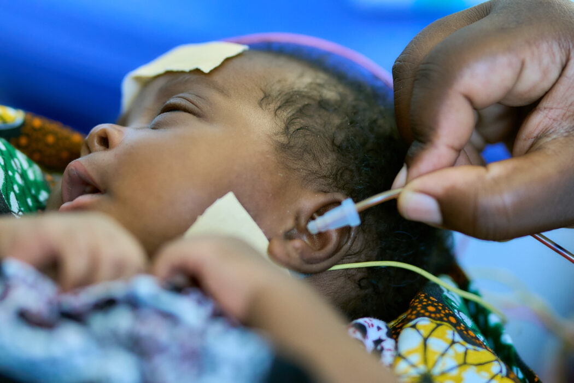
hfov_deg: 16.1
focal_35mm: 127
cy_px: 192
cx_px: 287
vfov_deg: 10.8
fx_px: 2025
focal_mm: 85
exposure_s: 1/400
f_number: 1.8
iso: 2000
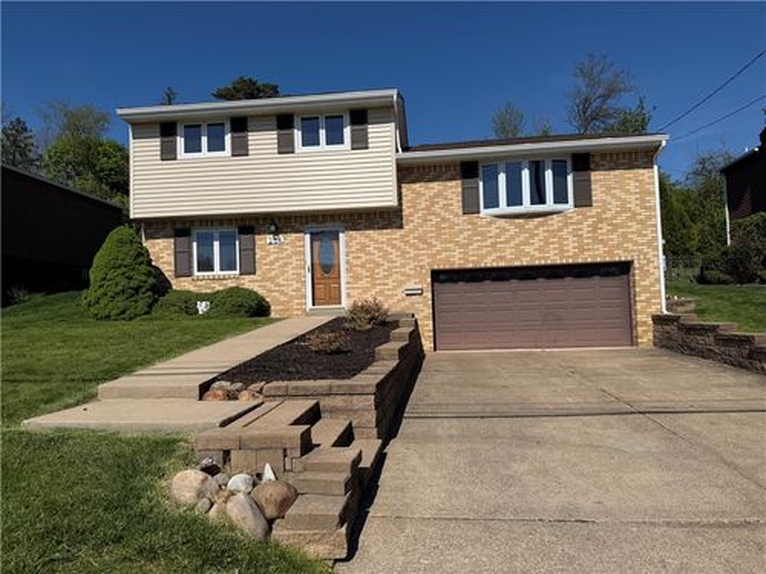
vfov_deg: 56.8
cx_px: 383
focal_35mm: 24
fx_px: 531
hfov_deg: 71.6
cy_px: 287
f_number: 1.78
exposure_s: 1/9091
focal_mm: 6.76
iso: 80
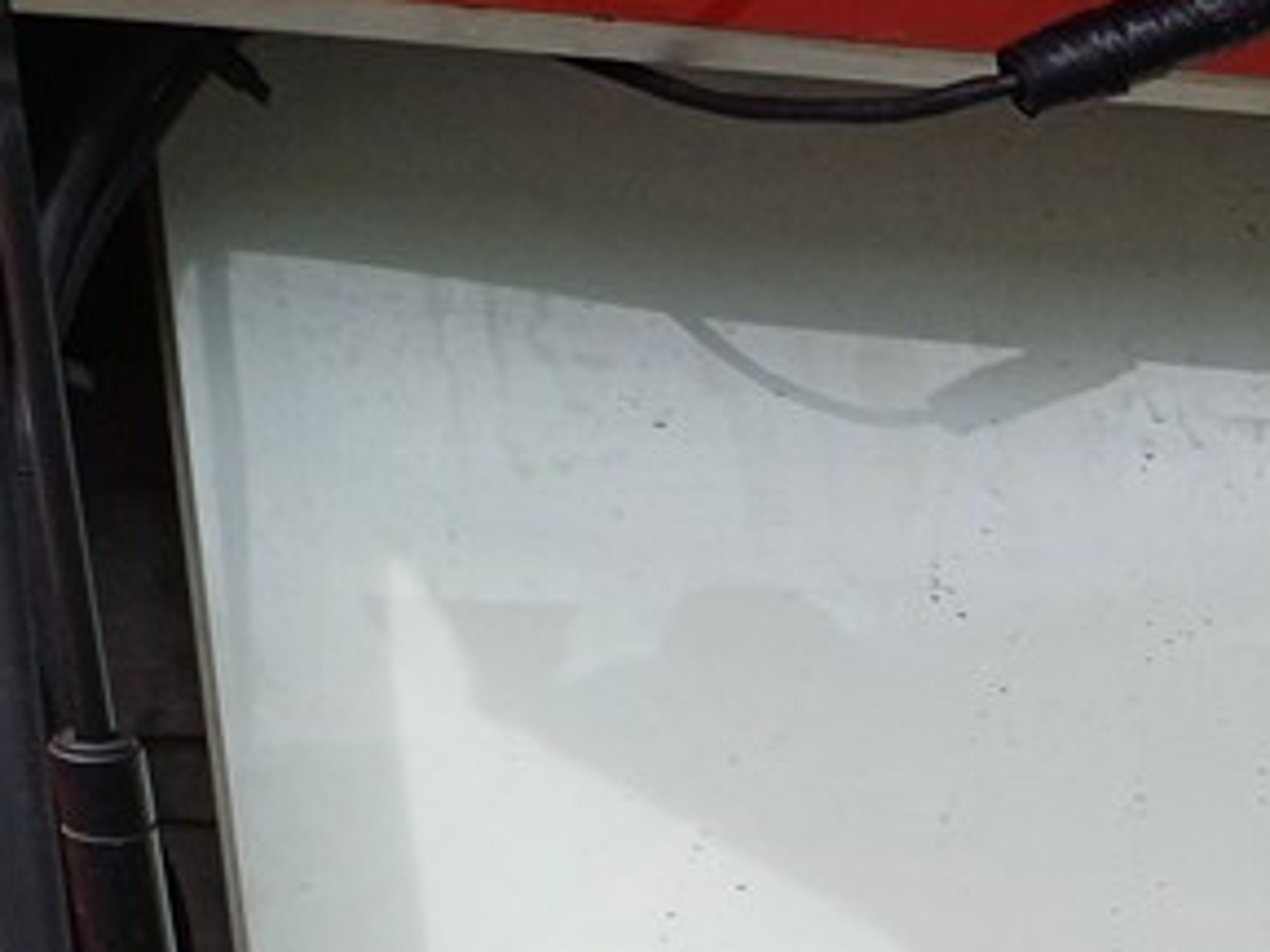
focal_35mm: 89
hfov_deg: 17.9
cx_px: 2240
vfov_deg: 14.9
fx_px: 3265
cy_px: 1582
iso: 50
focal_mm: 4.65
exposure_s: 1/309
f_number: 1.8
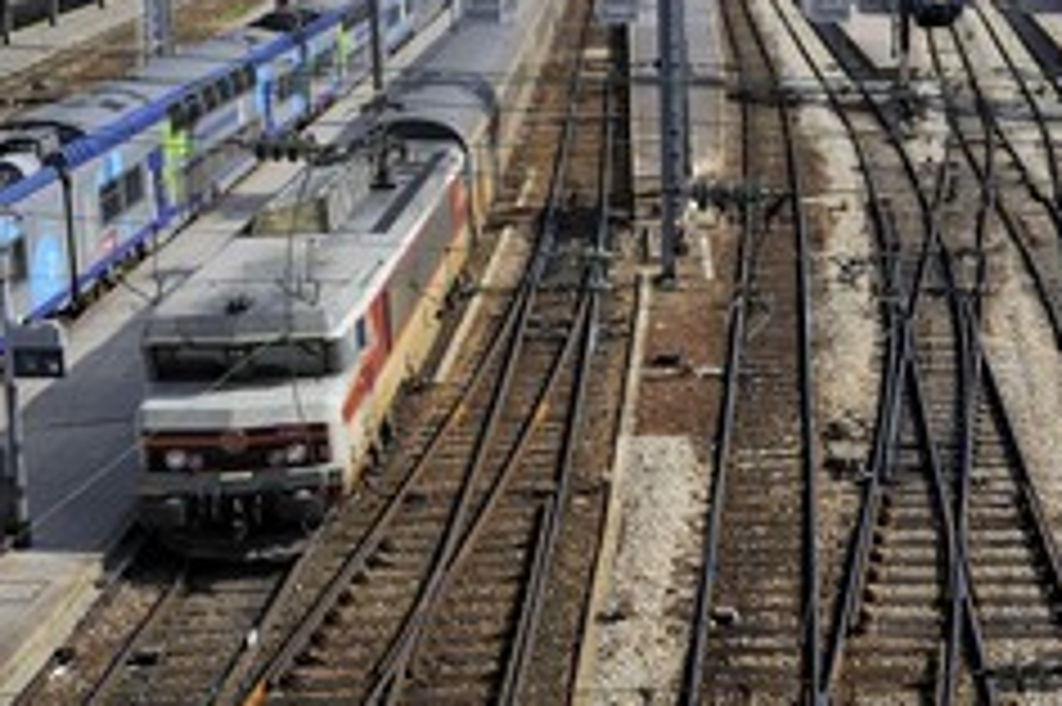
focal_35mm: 57
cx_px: 925
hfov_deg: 33.5
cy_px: 130
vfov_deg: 23.4
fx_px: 1680
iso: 200
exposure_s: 1/200
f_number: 10
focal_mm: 32
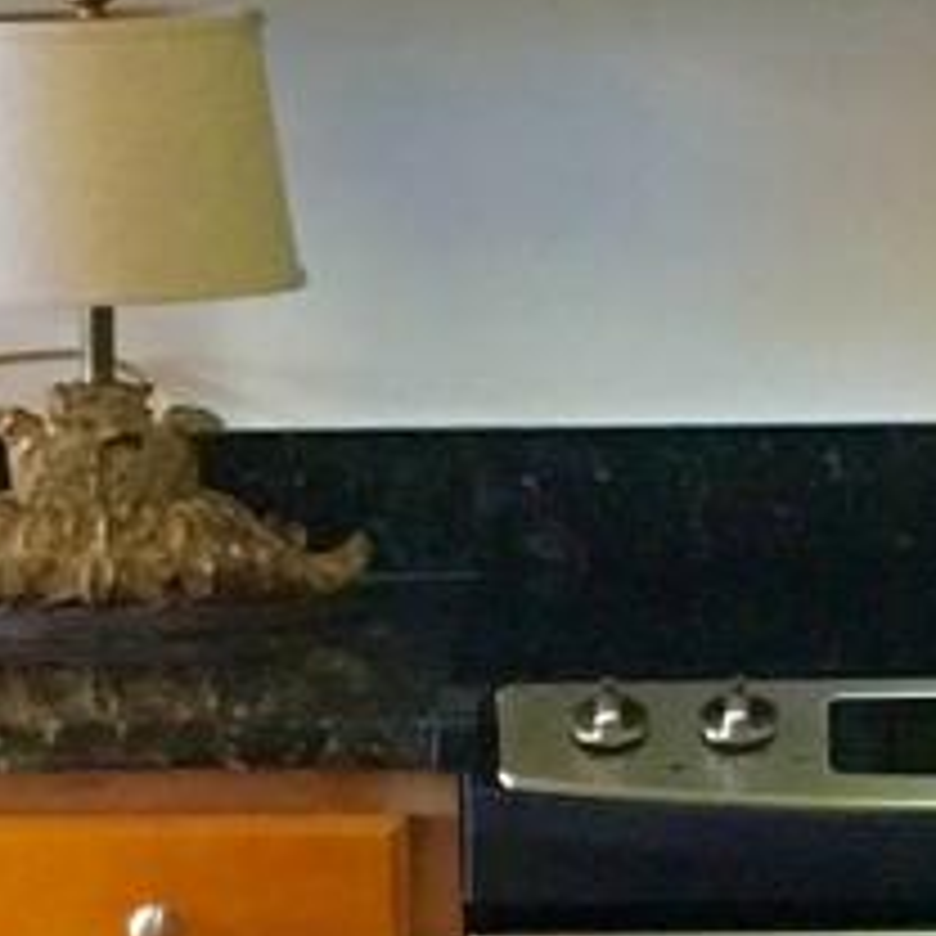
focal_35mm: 246
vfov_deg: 7.0
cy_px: 1242
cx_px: 801
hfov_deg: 7.1
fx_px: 7526
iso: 200
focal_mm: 4.15
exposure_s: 1/30
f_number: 2.2
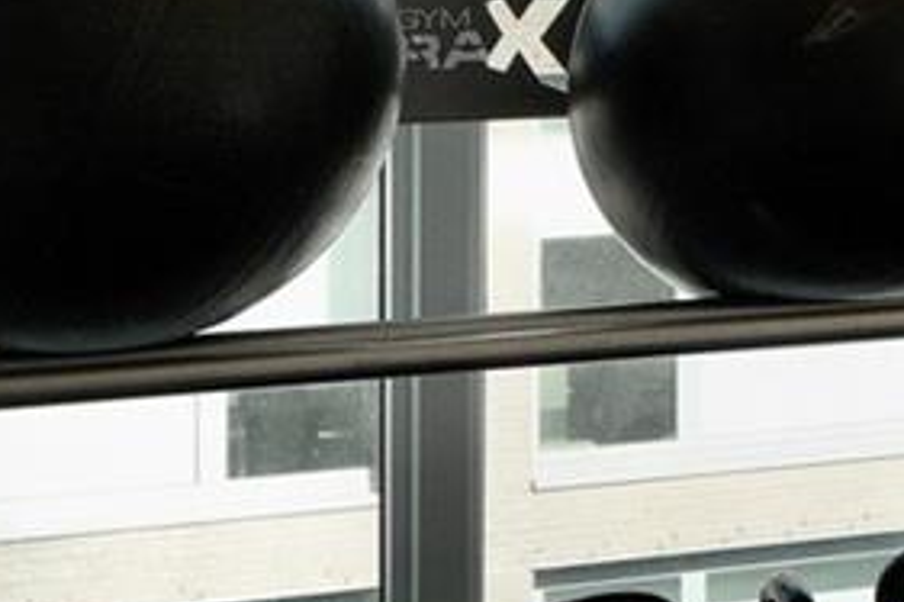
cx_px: 2532
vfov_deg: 8.8
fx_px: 3840
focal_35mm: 153
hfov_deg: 10.4
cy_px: -192
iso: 500
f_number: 4.5
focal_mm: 21
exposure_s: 1/1000
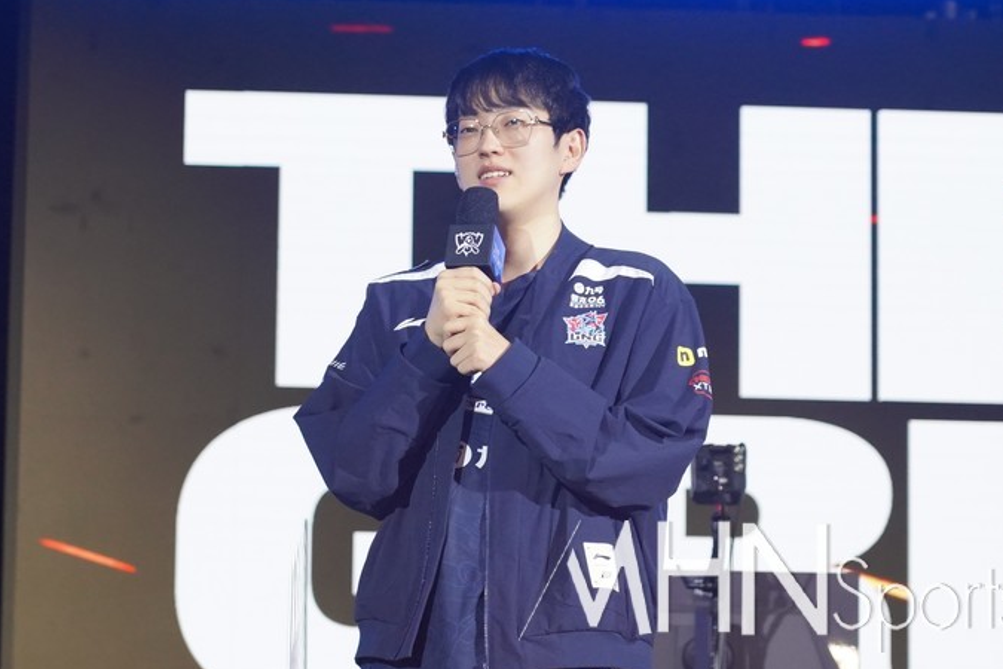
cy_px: 320
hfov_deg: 18.3
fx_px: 3120
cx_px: 514
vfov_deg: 12.2
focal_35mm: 112
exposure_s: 1/160
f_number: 4
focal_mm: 105
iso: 4000
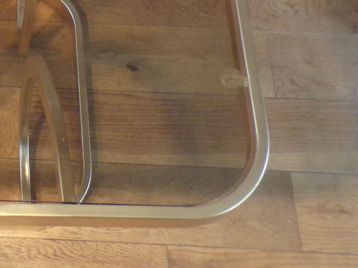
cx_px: -48
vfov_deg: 17.8
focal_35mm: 79
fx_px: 817
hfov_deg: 23.1
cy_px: -51
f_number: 3.2
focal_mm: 5.8
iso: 439
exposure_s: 1/17
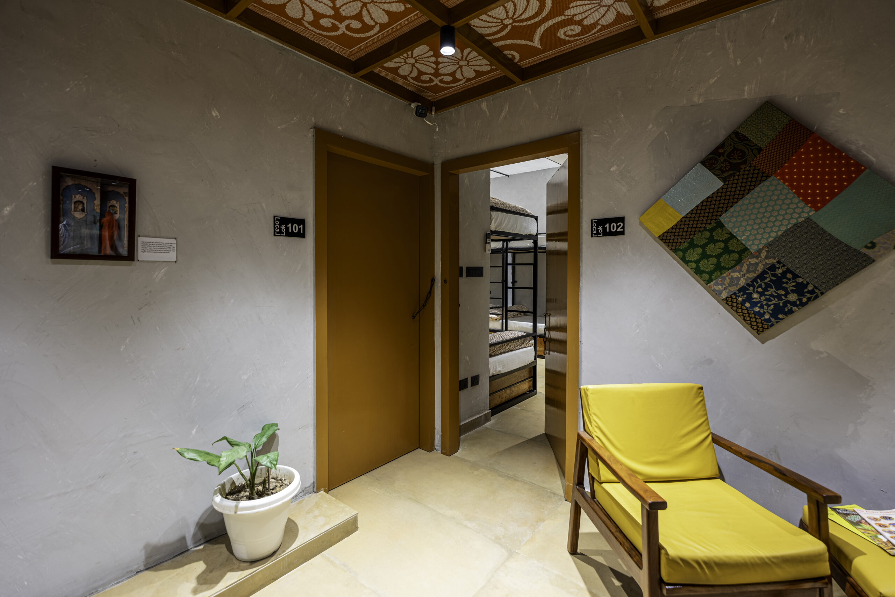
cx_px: 448
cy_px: 298
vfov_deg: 73.8
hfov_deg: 96.7
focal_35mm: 16
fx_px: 398
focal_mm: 16
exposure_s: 1/30
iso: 200
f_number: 3.5
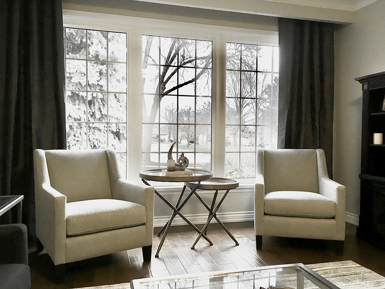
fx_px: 323
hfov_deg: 61.7
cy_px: 144
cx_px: 192
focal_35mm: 29
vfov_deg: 48.2
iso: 64
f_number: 2.2
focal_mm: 4.15
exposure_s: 1/30
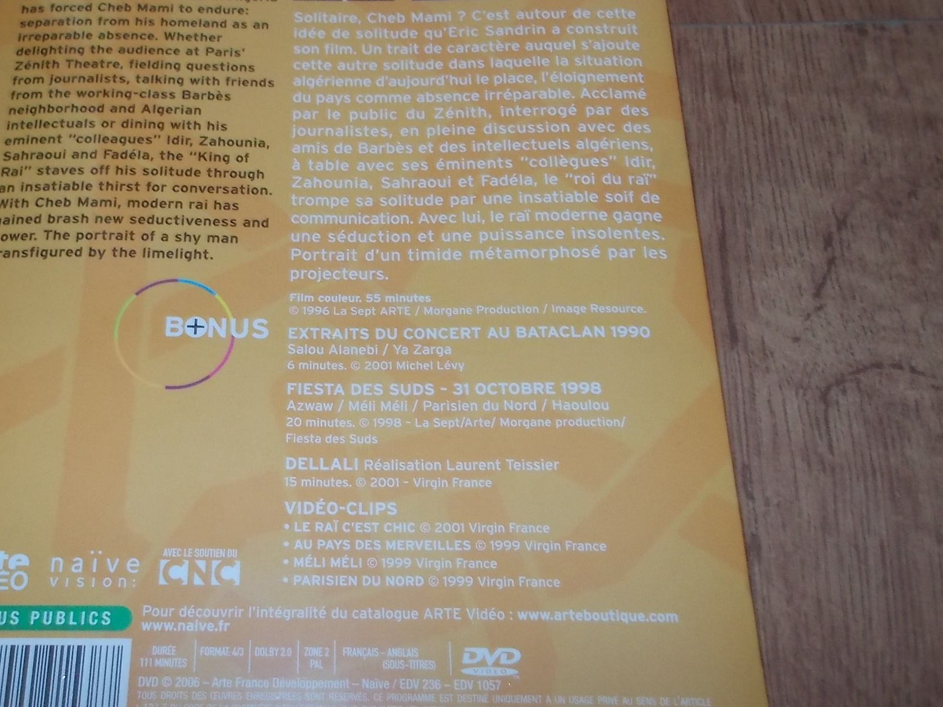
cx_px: 310
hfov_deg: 45.1
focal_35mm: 41
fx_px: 1117
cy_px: 305
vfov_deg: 35.1
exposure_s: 1/30
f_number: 3.3
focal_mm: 4.1
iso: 200
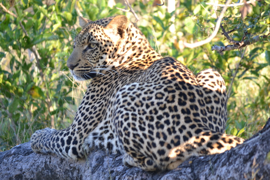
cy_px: 90
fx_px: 1856
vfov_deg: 5.6
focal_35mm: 248
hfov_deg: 8.3
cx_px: 135
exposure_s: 1/125
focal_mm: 165
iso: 500
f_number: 5.3
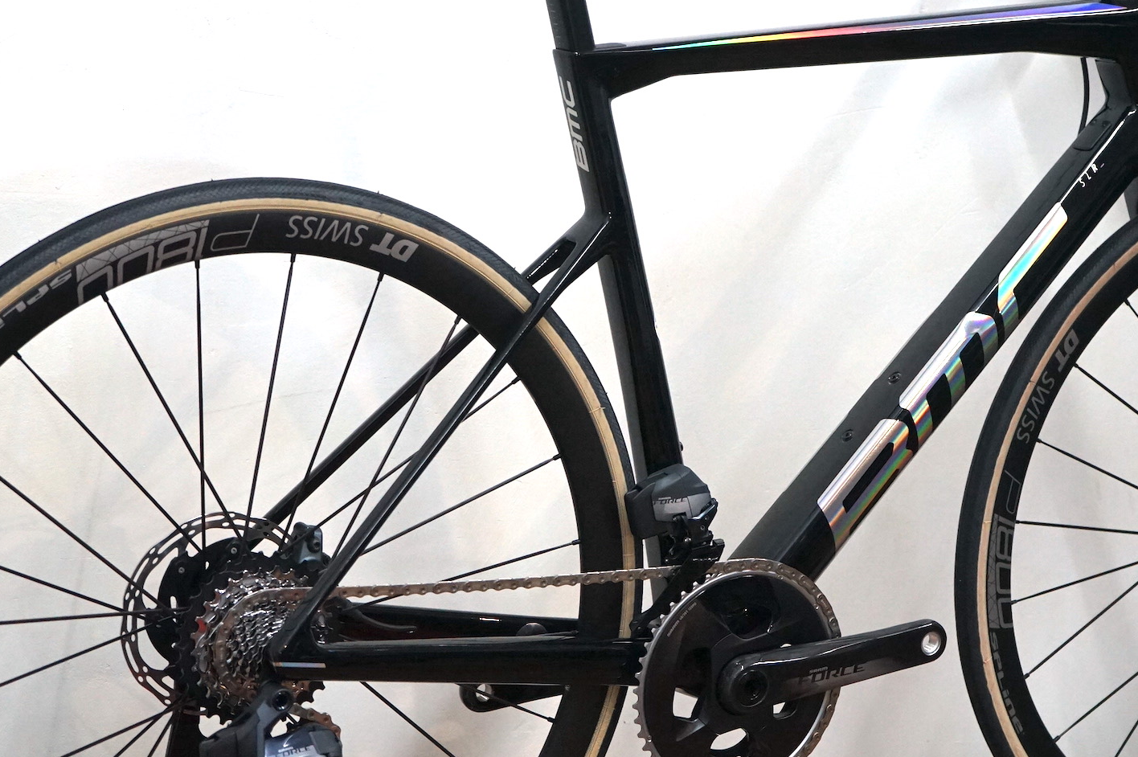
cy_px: 372
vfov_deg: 15.7
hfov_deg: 23.3
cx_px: 698
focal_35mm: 87
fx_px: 2748
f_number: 5
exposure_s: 1/160
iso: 2000
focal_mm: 56
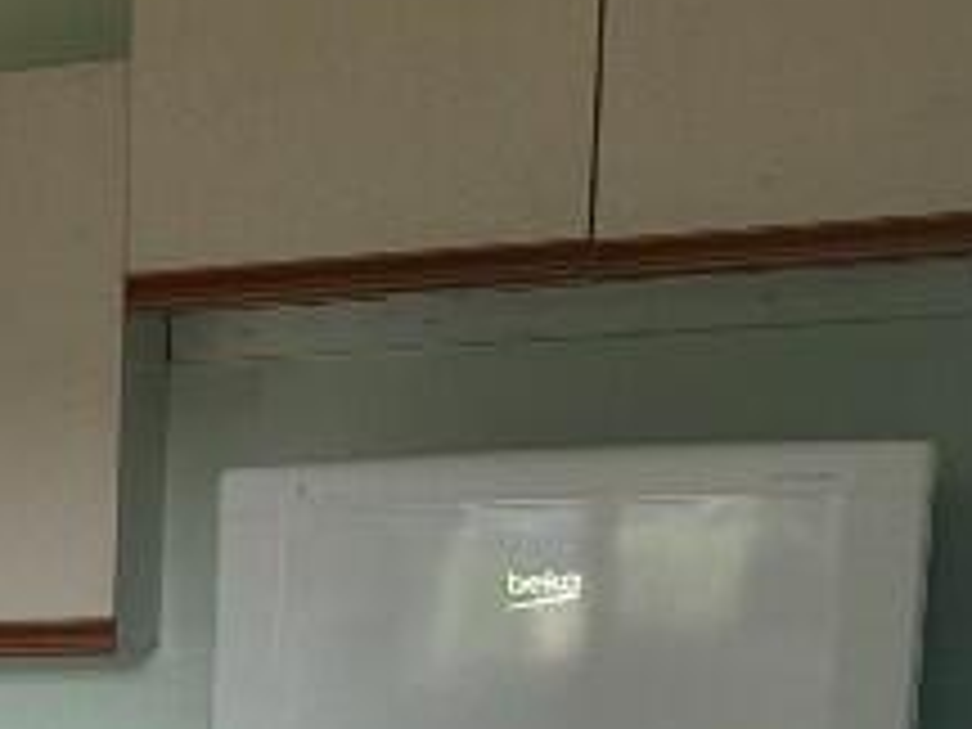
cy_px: 1152
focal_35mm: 114
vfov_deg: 12.3
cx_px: -1161
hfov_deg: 13.7
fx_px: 3201
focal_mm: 6.86
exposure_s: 1/121
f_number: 1.78
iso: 64
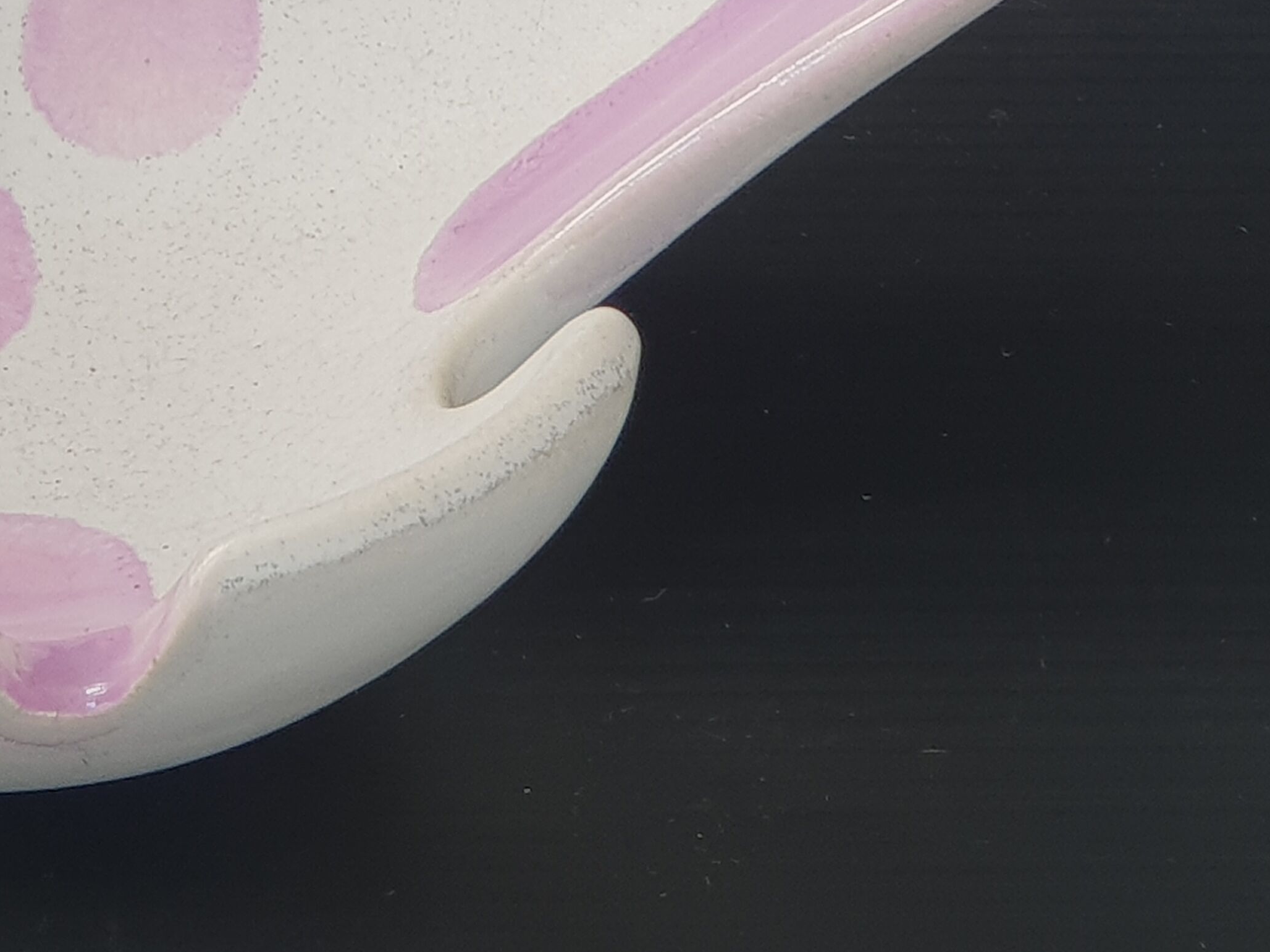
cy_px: 116
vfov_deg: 14.4
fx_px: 3742
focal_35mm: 102
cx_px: 256
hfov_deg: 19.1
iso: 32
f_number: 2.4
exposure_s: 1/50
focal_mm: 6
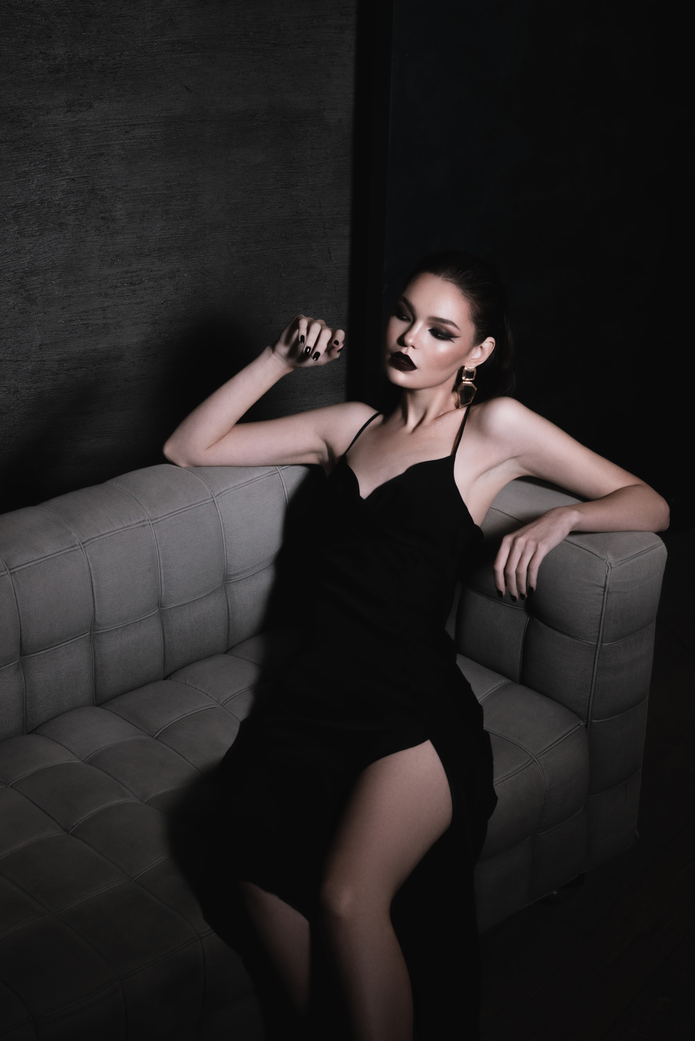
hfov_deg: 18.2
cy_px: 657
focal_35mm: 75
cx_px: 371
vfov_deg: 26.9
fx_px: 2170
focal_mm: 50
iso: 200
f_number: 8
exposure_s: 1/160
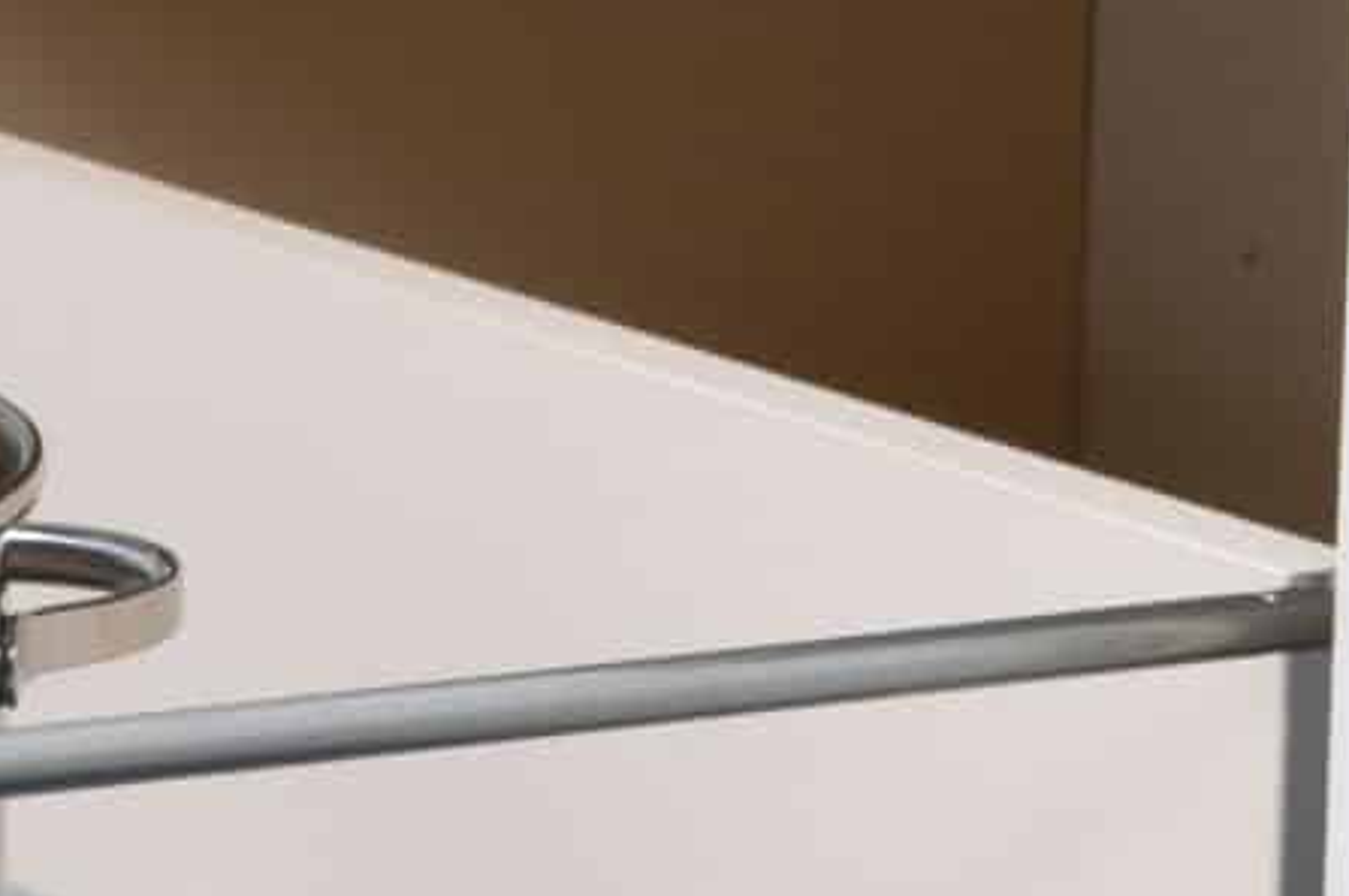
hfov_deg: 7.3
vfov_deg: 5.0
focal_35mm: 275
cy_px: 863
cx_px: -923
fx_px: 10293
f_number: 9
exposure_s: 1/250
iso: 100
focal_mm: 32
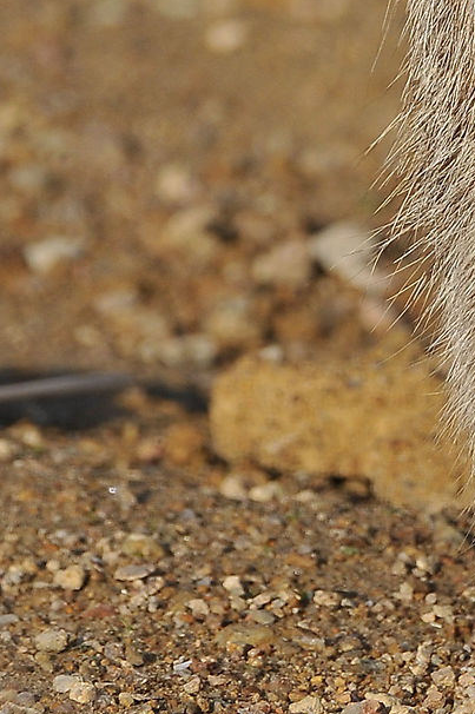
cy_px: -328
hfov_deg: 0.4
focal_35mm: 3267
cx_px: 704
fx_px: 64765
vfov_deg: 0.6
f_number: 7.1
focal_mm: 550
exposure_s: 1/640
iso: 200
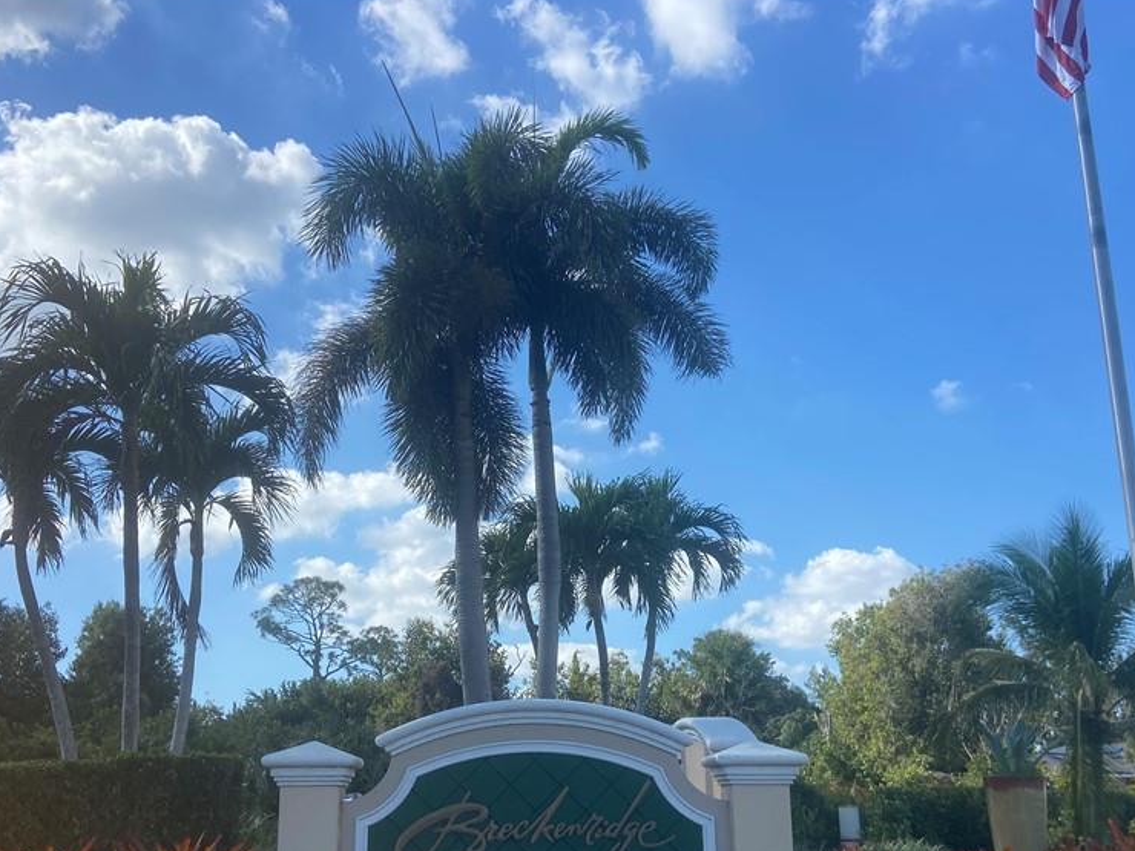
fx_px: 1180
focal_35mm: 36
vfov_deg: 39.1
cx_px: 534
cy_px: 575
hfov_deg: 51.3
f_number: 1.8
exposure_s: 1/2890
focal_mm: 4.25
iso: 32
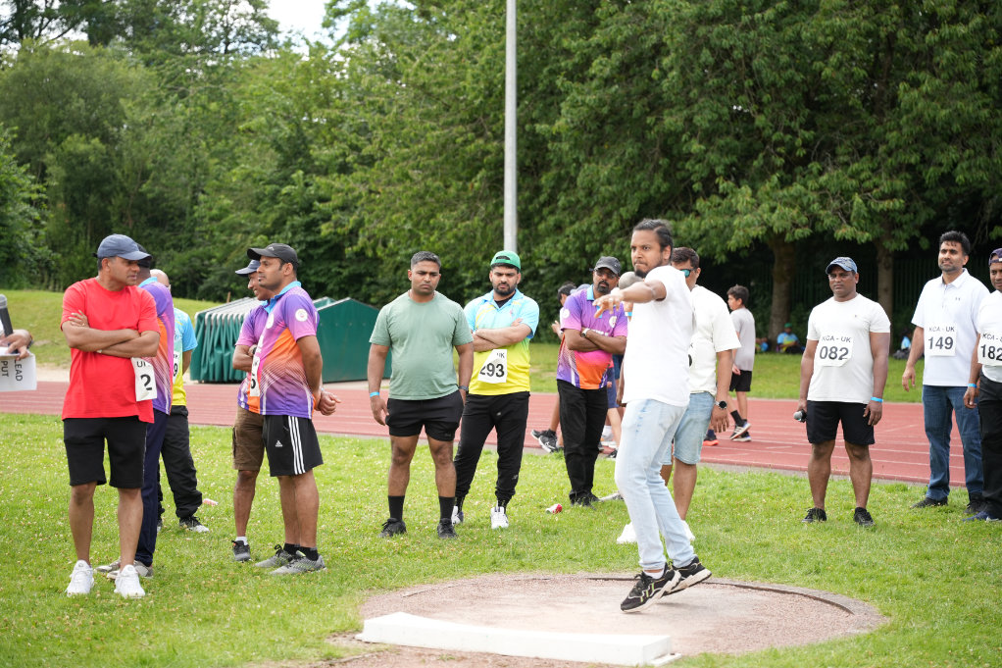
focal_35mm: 65
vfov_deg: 20.9
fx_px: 1812
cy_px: 334
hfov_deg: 30.9
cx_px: 501
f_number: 2.8
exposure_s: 1/800
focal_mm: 65.1
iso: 250
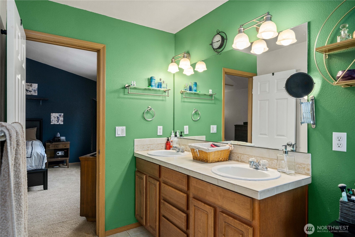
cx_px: 178
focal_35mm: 20
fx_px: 197
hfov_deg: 84.0
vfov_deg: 61.9
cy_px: 118
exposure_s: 1/60
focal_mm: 20
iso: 400
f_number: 6.3
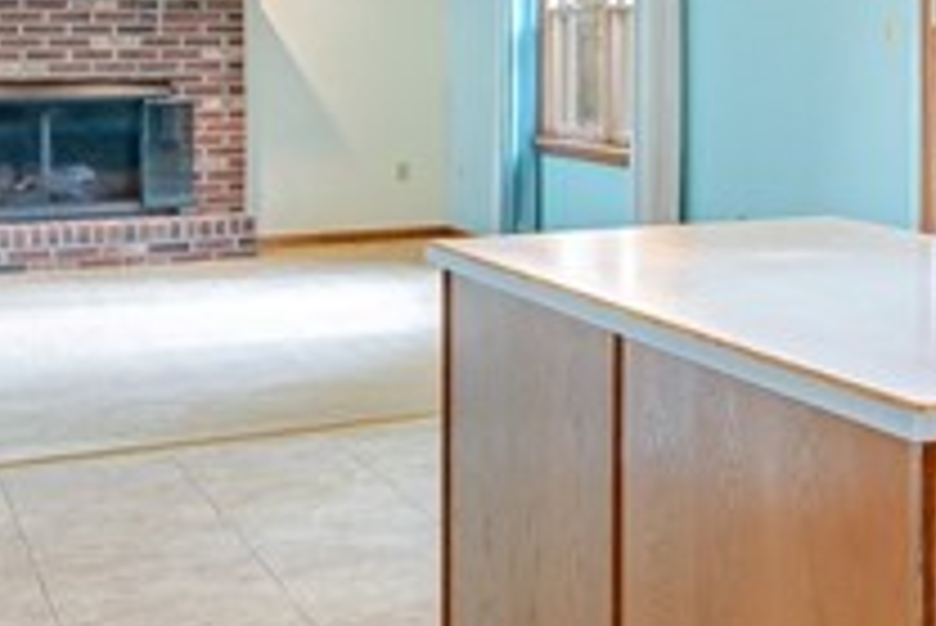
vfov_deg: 18.4
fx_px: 1899
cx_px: 1357
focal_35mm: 73
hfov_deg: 23.0
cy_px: 50
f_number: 11
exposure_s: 1/13
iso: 100
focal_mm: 14
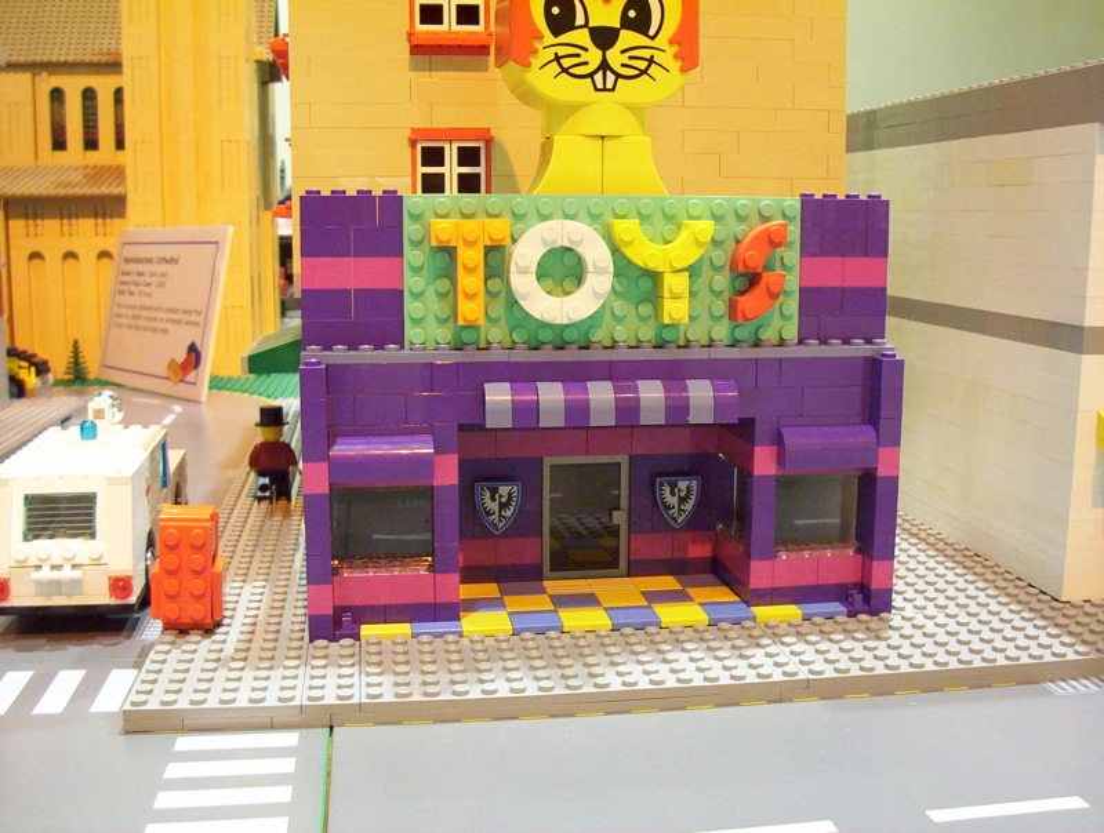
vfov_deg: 33.7
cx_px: 552
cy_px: 416
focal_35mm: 43
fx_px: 1375
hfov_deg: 43.8
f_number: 2.73
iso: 200
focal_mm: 5.77
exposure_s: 1/8
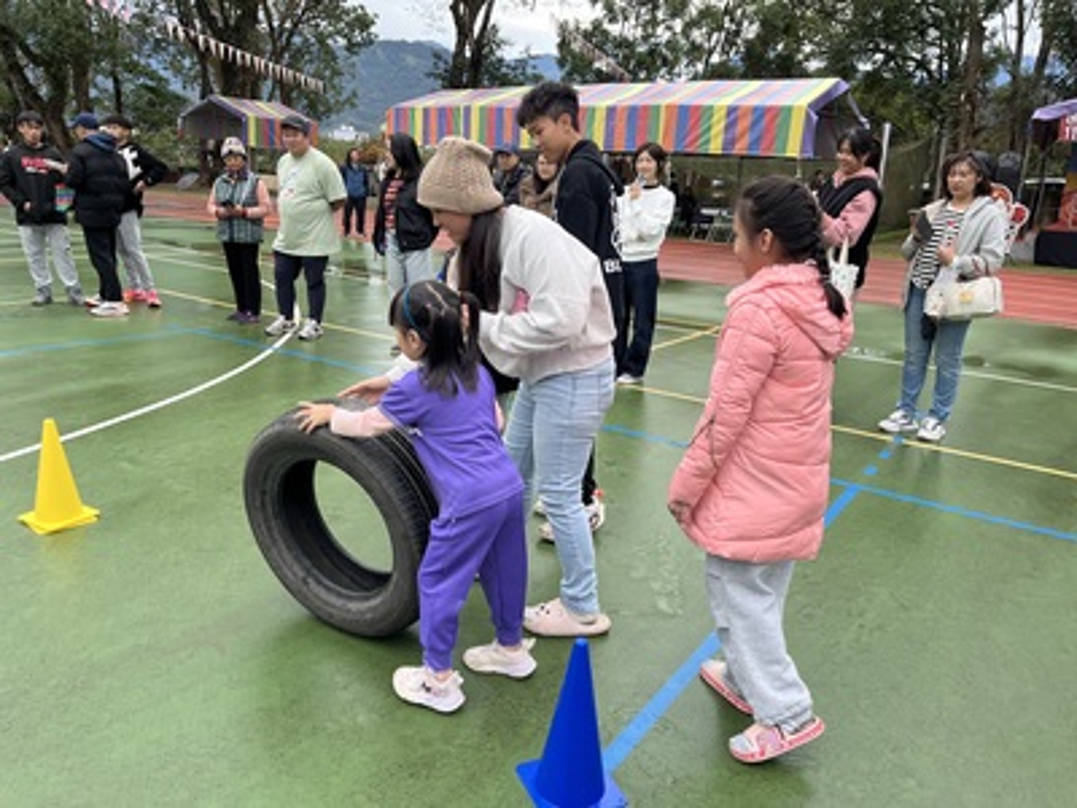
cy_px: 404
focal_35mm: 26
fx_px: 809
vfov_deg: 53.1
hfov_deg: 67.3
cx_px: 538
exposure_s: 1/761
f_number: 1.6
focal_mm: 5.1
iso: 50
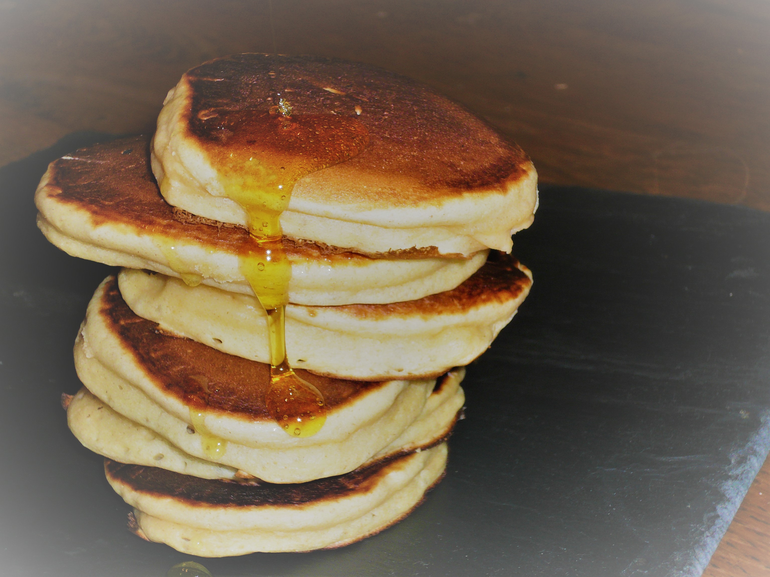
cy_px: 288
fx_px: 1757
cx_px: 385
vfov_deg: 18.7
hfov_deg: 24.7
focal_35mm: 79
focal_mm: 13.2
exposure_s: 1/30
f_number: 4.8
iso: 100
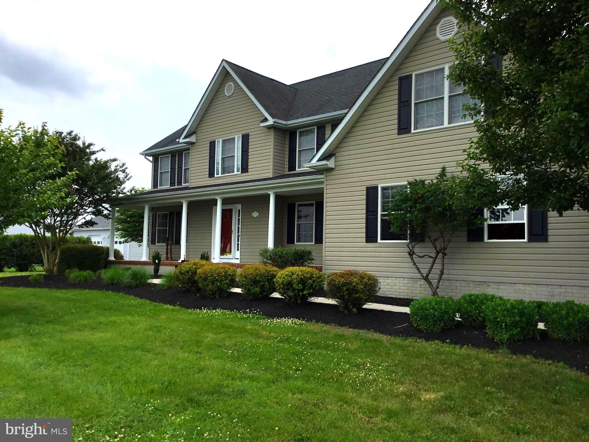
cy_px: 221
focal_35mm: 31
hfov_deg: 58.4
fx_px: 527
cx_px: 294
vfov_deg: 45.4
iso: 25
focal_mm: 3.3
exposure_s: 1/1253
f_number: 2.4
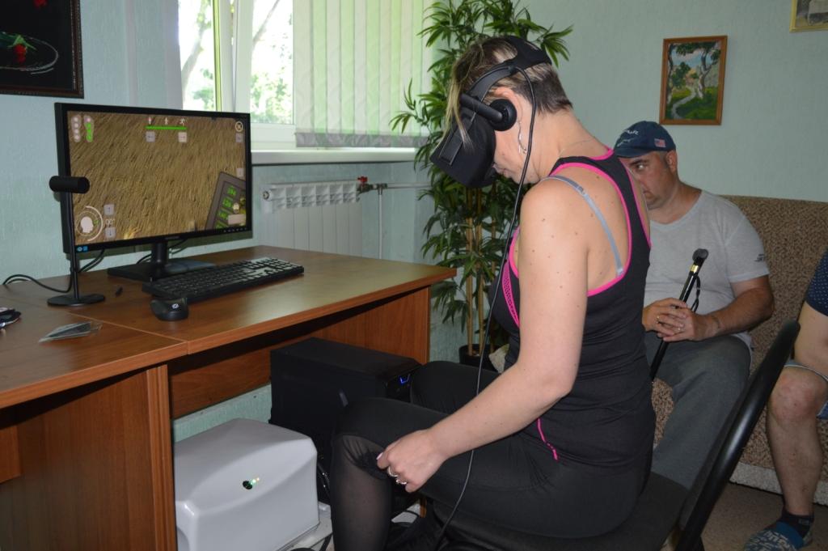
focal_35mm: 30
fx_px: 689
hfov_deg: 62.0
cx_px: 414
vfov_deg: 43.5
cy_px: 276
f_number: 3.8
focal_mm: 20
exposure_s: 1/60
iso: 500
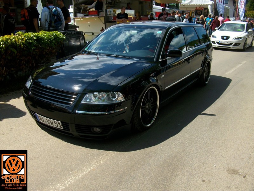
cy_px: 96
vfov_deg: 41.8
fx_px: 249
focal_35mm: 34
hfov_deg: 54.0
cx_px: 127
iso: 80
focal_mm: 5.7
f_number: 5.5
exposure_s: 1/288
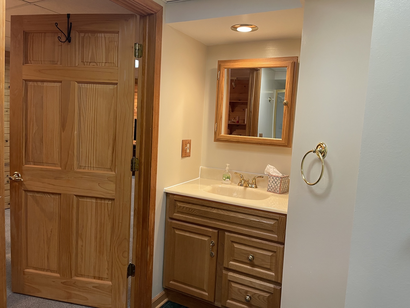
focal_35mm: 25
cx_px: 205
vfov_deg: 54.9
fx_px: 296
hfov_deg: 69.4
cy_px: 154
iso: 125
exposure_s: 1/60
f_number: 1.6
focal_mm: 5.1
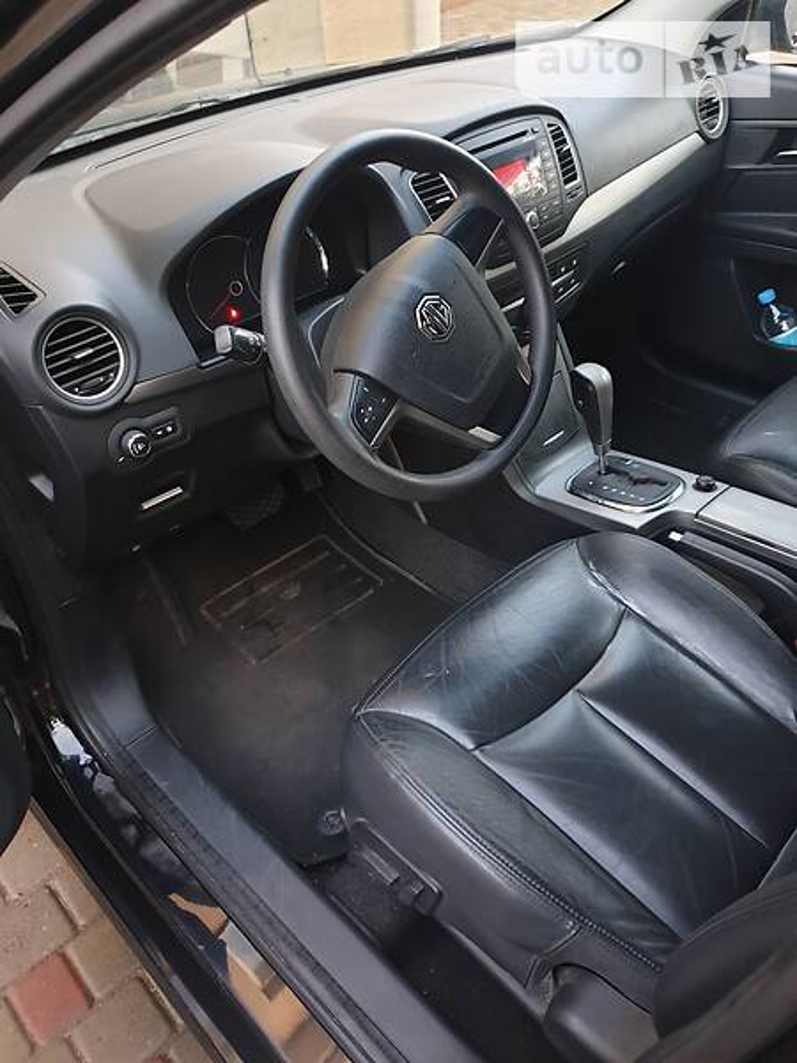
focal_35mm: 26
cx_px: 398
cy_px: 532
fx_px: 798
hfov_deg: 53.1
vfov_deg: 67.3
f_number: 1.5
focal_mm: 4.3
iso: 250
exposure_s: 1/13
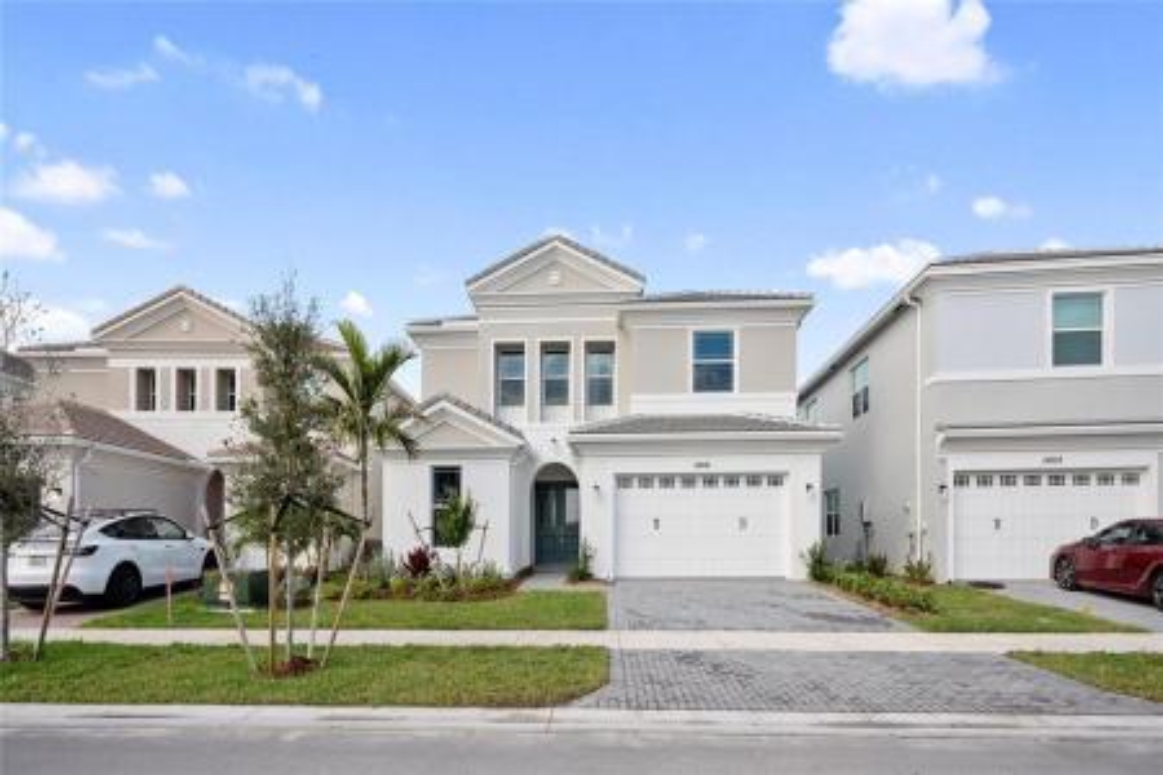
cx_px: 582
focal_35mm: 14
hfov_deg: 104.3
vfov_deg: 81.2
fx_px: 452
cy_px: 388
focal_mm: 14
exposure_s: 1/320
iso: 100
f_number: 4
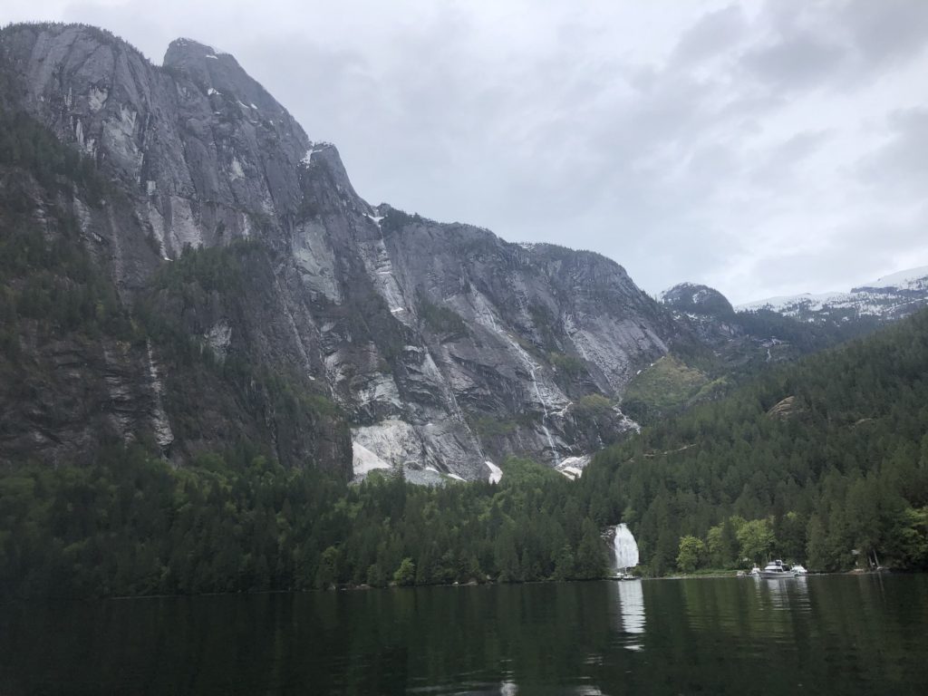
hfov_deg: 63.4
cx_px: 464
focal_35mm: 28
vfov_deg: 49.7
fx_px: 751
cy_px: 348
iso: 20
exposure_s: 1/2558
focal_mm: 3.99
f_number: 1.8
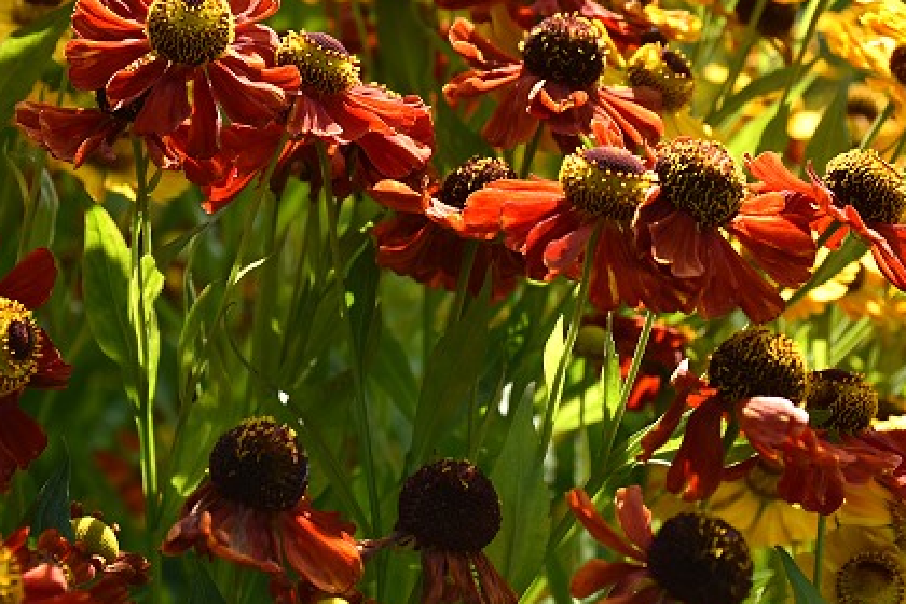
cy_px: 201
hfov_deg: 22.6
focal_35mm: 90
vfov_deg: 15.2
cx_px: 459
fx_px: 2265
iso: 250
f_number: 7.1
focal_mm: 42
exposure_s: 1/400
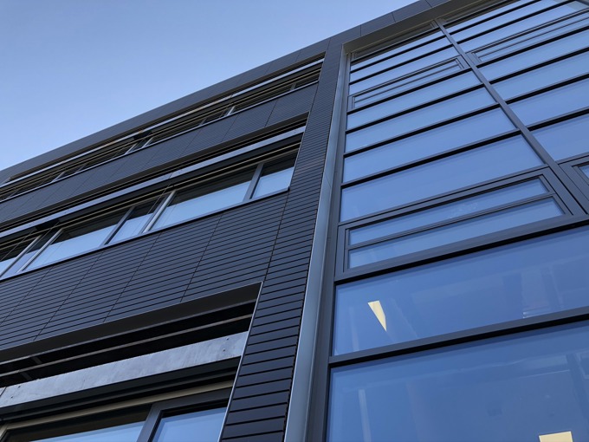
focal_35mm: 28
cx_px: 294
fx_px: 476
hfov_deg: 63.4
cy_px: 221
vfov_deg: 49.7
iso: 20
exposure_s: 1/331
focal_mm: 3.99
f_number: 1.8
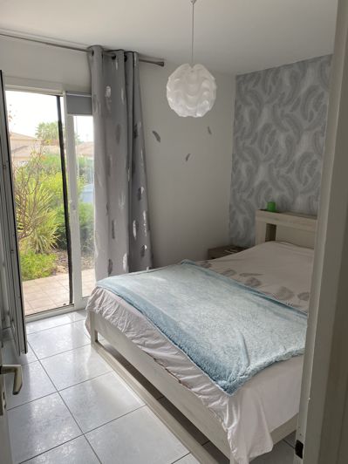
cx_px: 174
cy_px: 232
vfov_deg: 67.3
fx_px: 349
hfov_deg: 53.1
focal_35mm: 26
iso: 32
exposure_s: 1/197
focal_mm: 4.25
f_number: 1.8
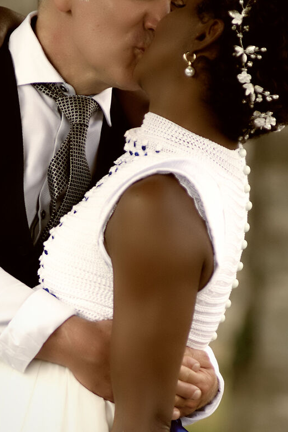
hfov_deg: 2.2
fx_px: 7385
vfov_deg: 3.3
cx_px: 38
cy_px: 350
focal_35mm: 616
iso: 320
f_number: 3.2
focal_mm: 200
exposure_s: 1/1250
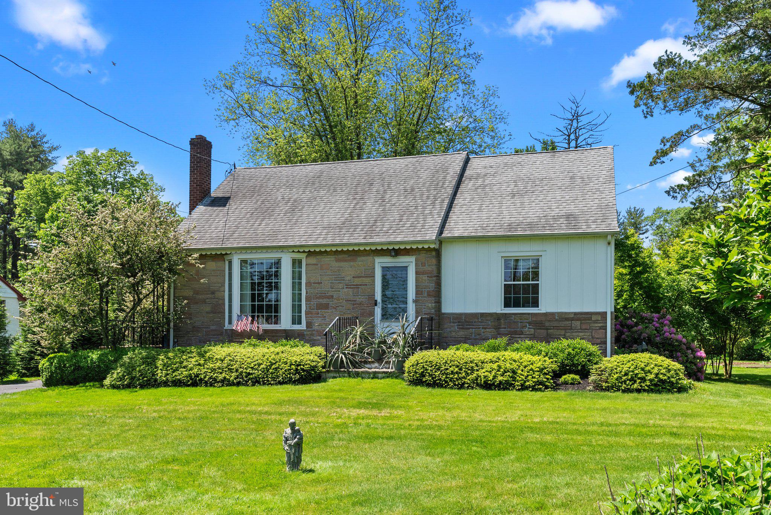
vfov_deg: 45.0
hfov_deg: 63.6
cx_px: 386
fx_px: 621
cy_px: 258
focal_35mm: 29
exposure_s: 1/400
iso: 800
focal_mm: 29
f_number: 11
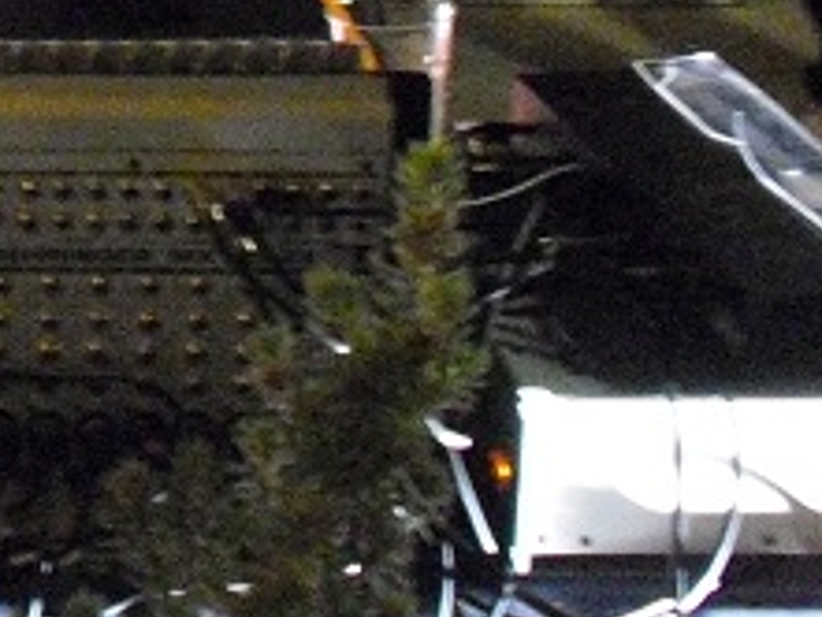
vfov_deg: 8.0
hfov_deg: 10.4
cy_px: -574
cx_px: -675
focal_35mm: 178
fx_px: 4229
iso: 800
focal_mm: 6.3
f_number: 3.1
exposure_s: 1/10
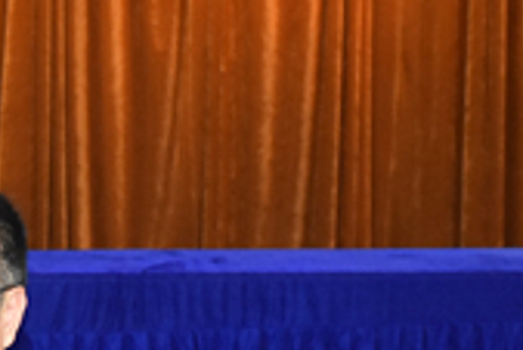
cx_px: -62
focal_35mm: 213
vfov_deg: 6.5
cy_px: 311
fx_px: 3097
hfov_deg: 9.5
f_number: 4
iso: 2000
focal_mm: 30
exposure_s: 1/60
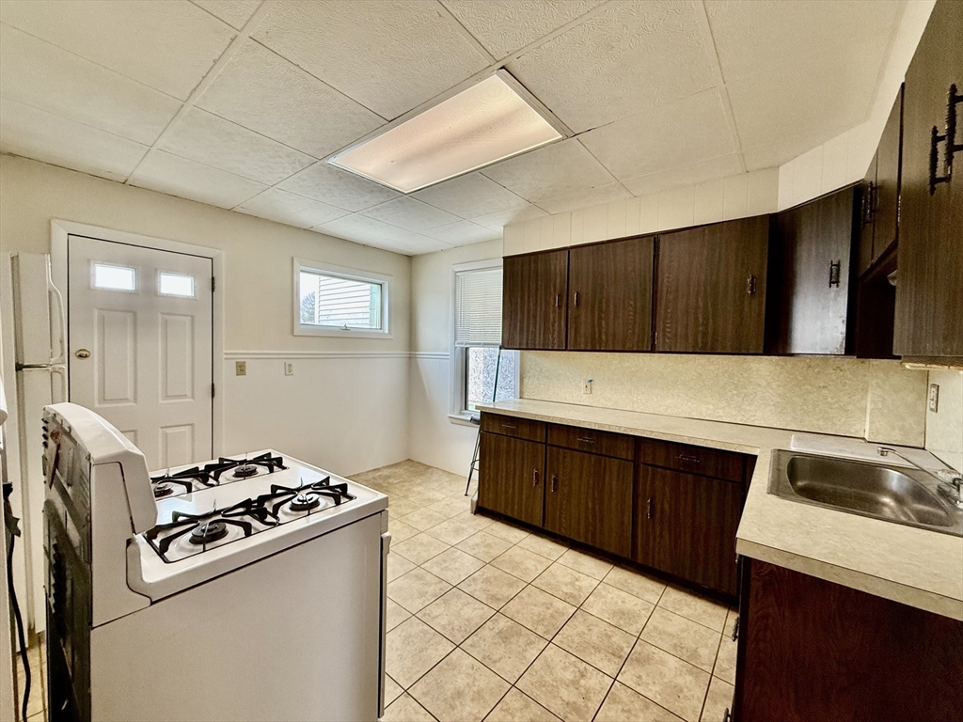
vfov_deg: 85.7
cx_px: 482
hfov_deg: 102.1
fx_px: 389
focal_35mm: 14
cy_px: 361
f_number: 2.2
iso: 250
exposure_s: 1/120
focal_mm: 2.22
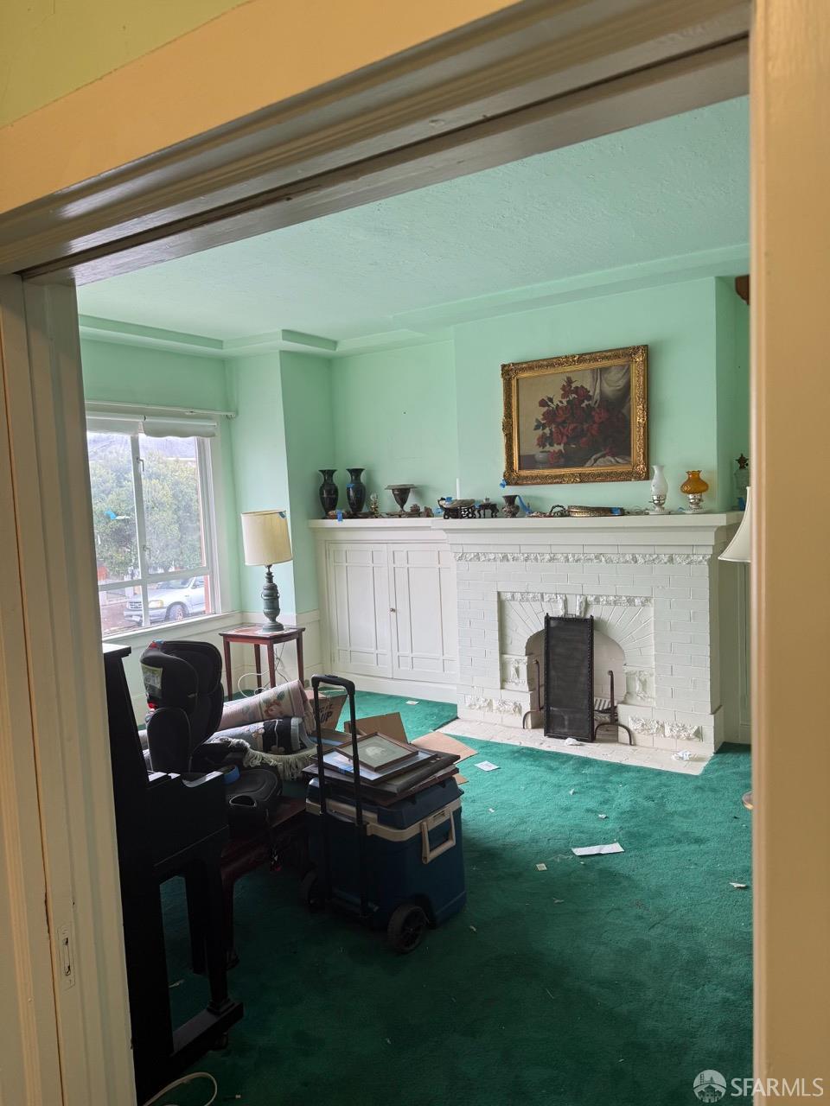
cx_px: 415
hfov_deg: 56.8
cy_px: 553
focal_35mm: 24
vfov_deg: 71.6
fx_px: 767
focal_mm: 6.76
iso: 100
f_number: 1.78
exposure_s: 1/120
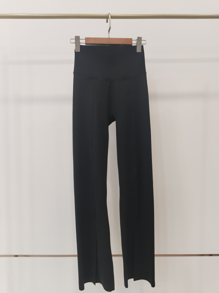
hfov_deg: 48.2
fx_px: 245
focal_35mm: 29
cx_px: 110
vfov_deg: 61.7
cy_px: 146
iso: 334
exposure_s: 1/50
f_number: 1.8
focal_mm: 4.75
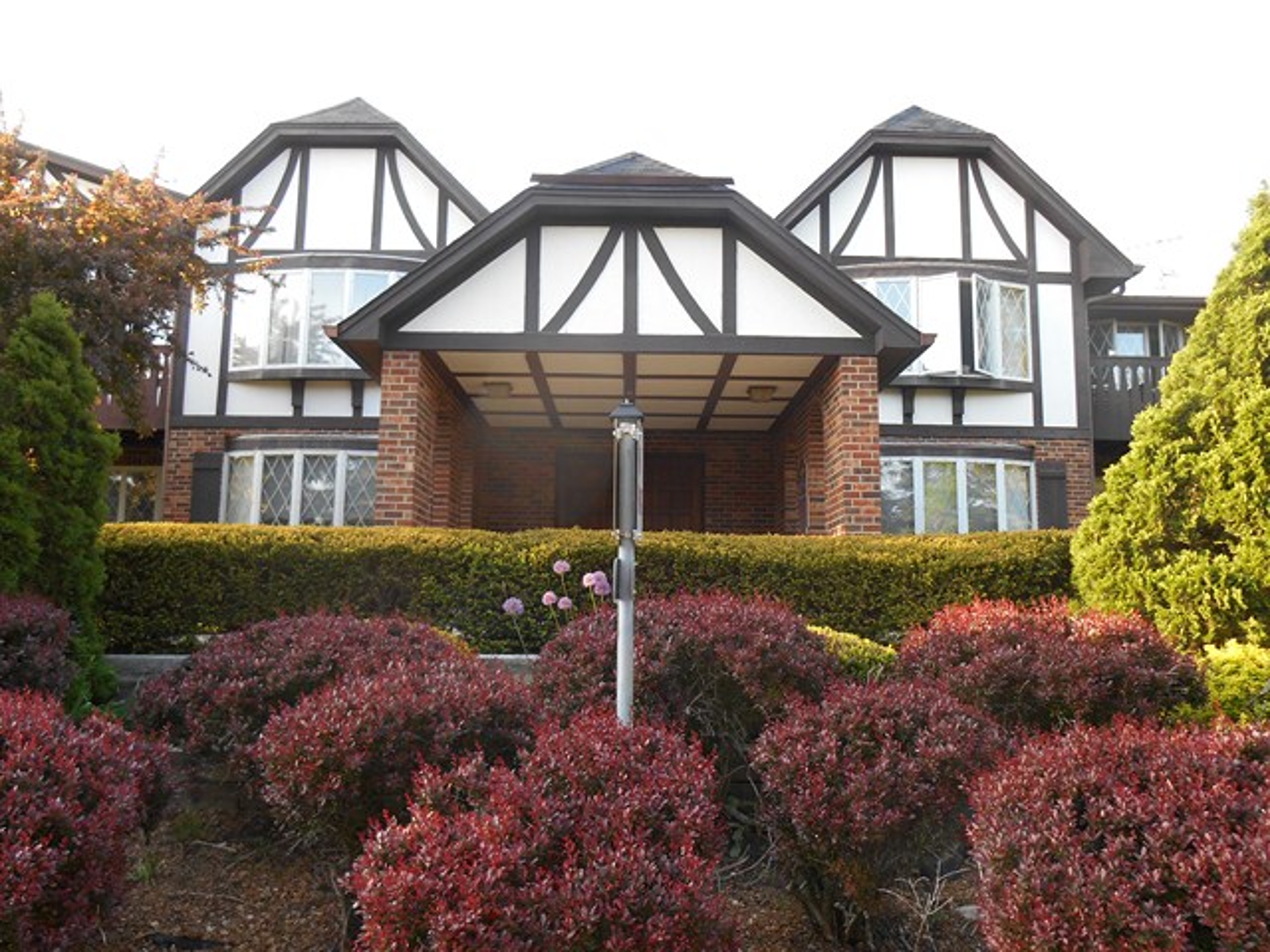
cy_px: 476
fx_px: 954
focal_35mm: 26
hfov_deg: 67.3
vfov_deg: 53.1
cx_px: 635
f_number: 3.4
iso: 80
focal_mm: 4.7
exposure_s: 1/60
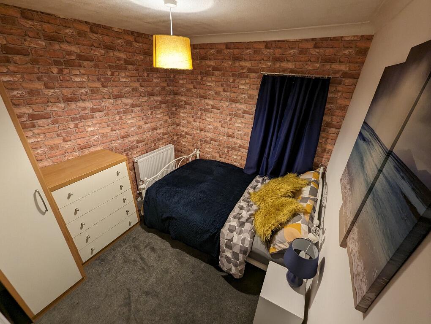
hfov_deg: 106.1
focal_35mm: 13
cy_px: 162
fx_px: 162
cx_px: 216
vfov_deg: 90.1
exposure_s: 1/23.8
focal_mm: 1.95
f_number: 2.2
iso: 152
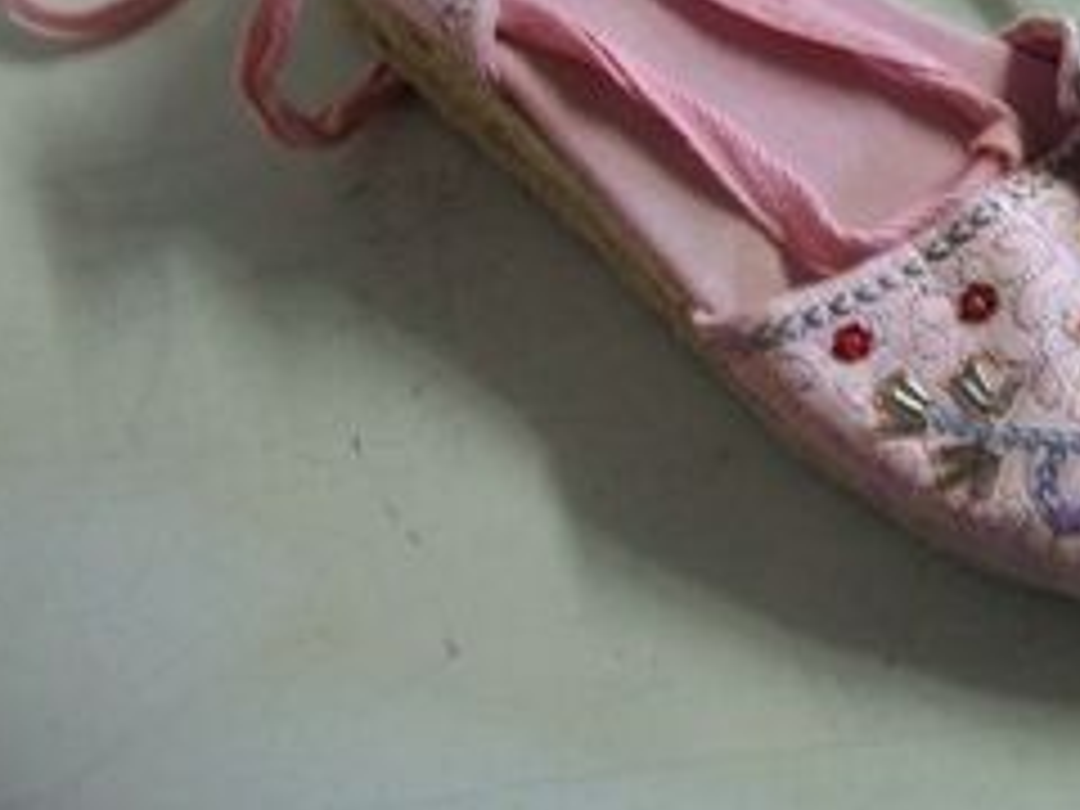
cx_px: 1053
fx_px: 1997
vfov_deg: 22.1
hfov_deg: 28.6
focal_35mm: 64
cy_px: 9
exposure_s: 1/9.67
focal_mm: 5.7
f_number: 2.9
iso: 200
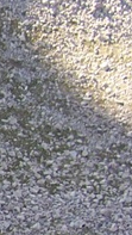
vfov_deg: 13.7
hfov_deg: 6.7
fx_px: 963
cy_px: 216
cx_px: -329
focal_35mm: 155
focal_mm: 5.6
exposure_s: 1/180
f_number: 2.8
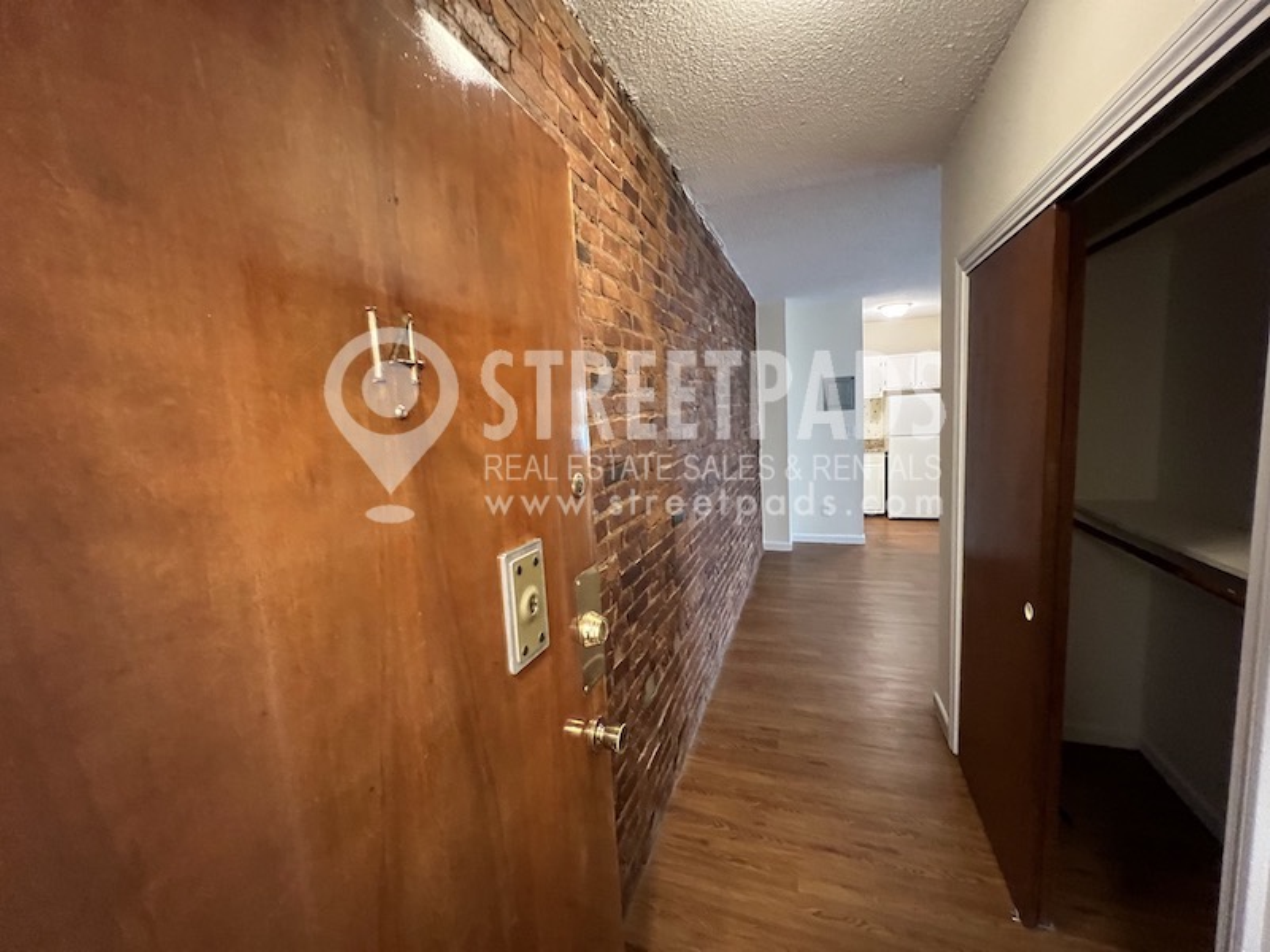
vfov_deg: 89.9
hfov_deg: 106.2
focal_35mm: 13
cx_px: 635
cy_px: 476
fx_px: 477
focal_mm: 1.57
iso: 1000
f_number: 1.8
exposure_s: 1/40
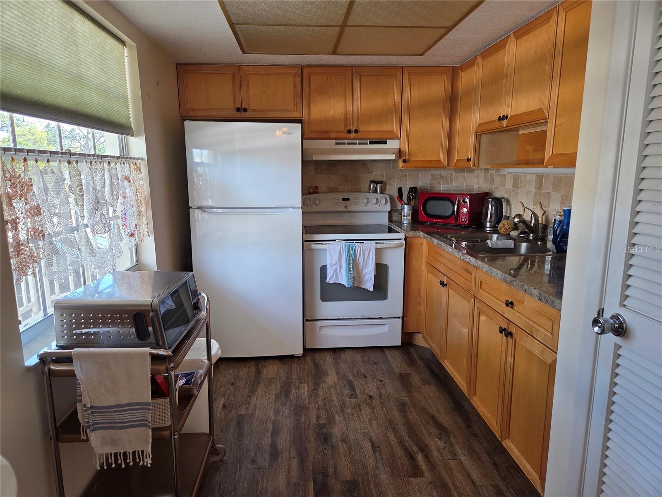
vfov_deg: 58.9
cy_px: 248
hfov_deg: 73.9
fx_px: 440
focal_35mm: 23
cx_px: 331
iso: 80
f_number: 1.8
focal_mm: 5.4
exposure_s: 1/120
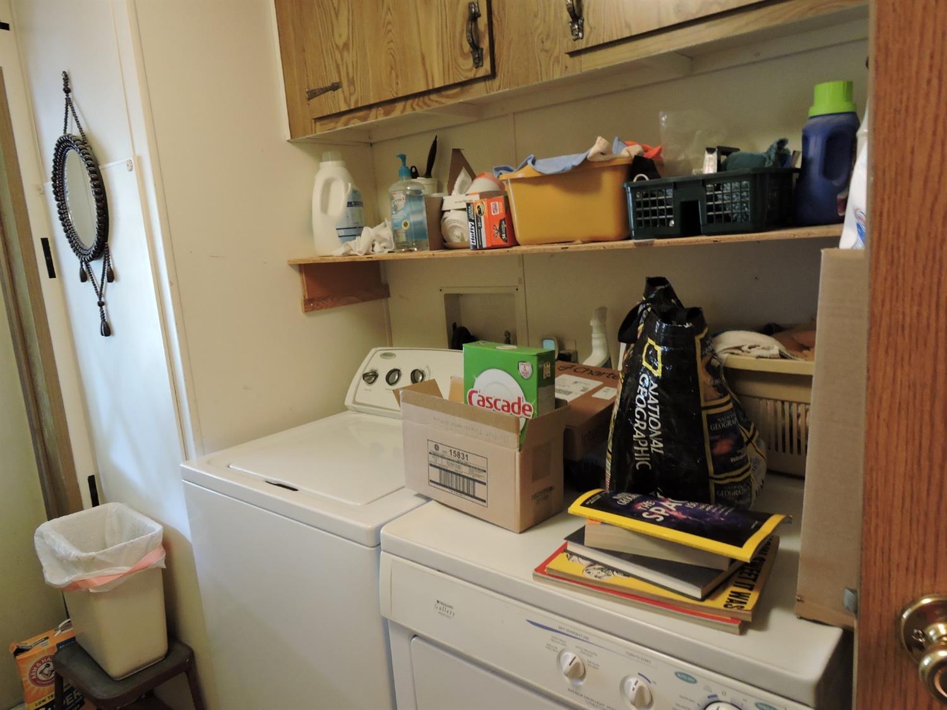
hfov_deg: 71.6
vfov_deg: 56.8
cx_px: 474
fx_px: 656
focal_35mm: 24
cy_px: 355
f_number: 3.3
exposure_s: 1/13
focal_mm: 4.3
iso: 400
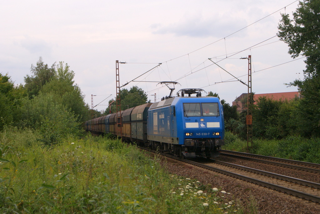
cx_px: 160
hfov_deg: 24.6
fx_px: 734
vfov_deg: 16.6
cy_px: 107
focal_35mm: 82
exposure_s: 1/1000
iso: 200
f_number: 10
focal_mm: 55
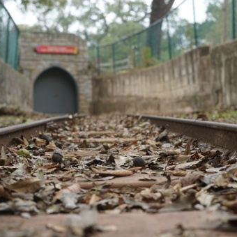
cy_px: 120
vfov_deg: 26.5
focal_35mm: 65
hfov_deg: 26.5
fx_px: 503
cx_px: 118
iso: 160
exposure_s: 1/60
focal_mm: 50
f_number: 7.1
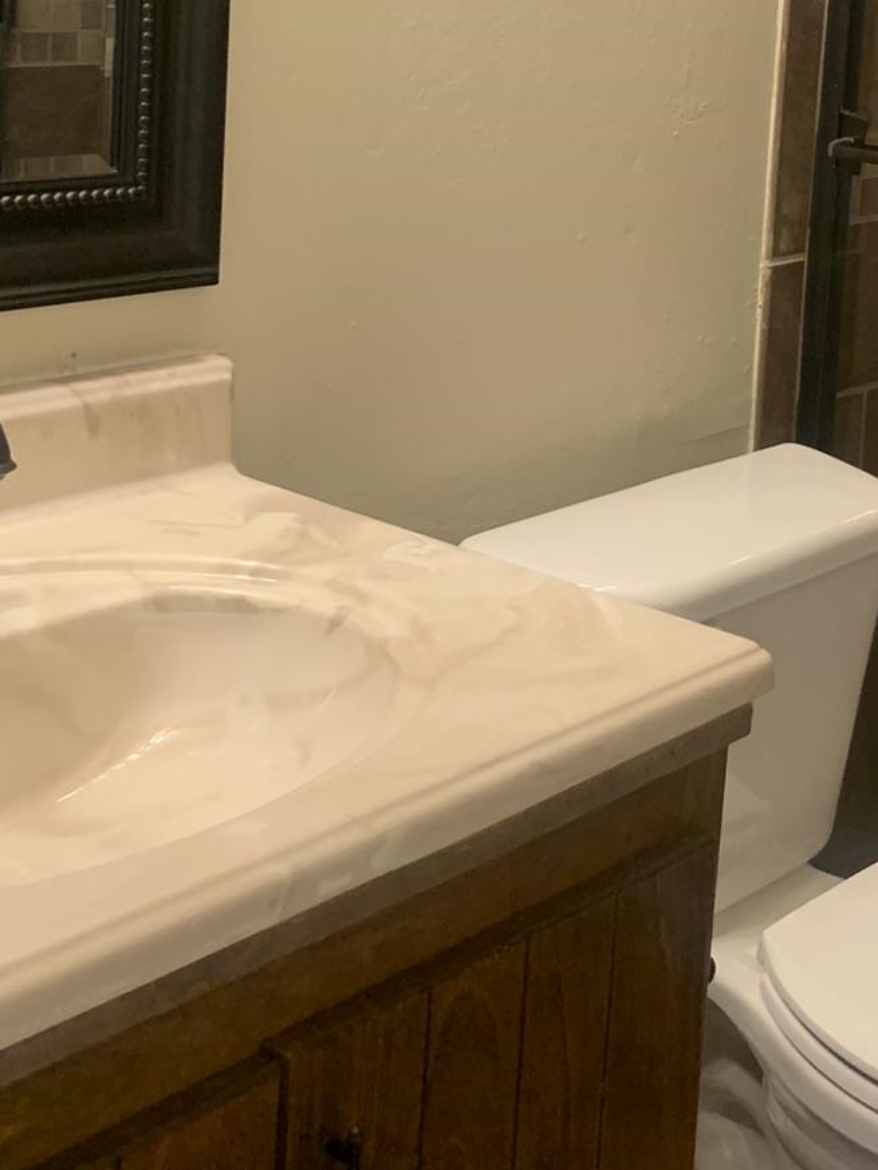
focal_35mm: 61
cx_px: 858
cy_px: 181
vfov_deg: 30.6
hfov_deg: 23.1
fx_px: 2062
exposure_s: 1/60
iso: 200
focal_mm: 4.25
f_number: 1.8
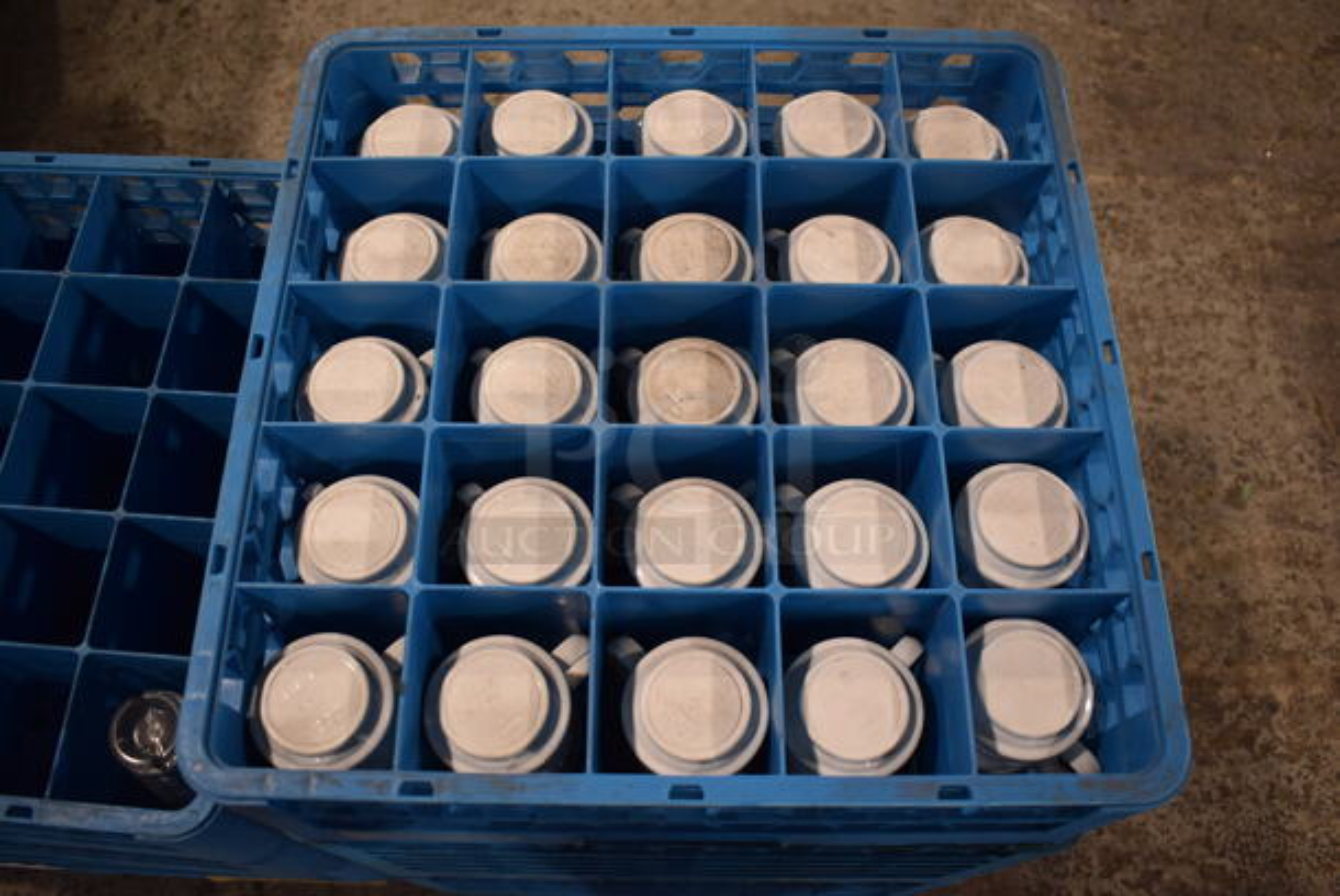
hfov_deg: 61.9
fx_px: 1118
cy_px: 448
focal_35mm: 30
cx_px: 670
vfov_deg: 43.7
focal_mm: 20
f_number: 3.5
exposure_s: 1/125
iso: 1000
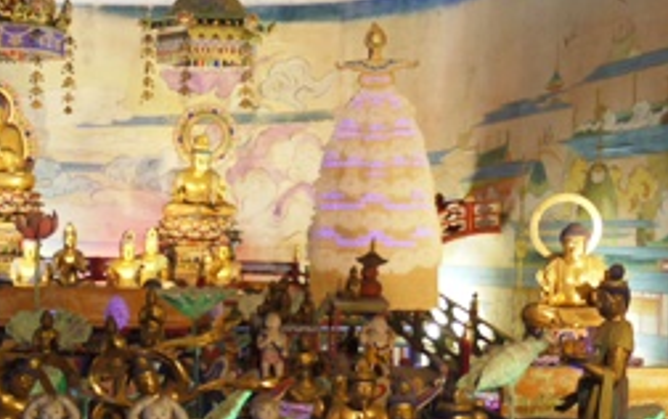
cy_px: 353
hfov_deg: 23.0
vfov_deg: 15.1
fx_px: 1567
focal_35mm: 86
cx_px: -8
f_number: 3.7
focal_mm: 16
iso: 400
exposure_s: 1/10
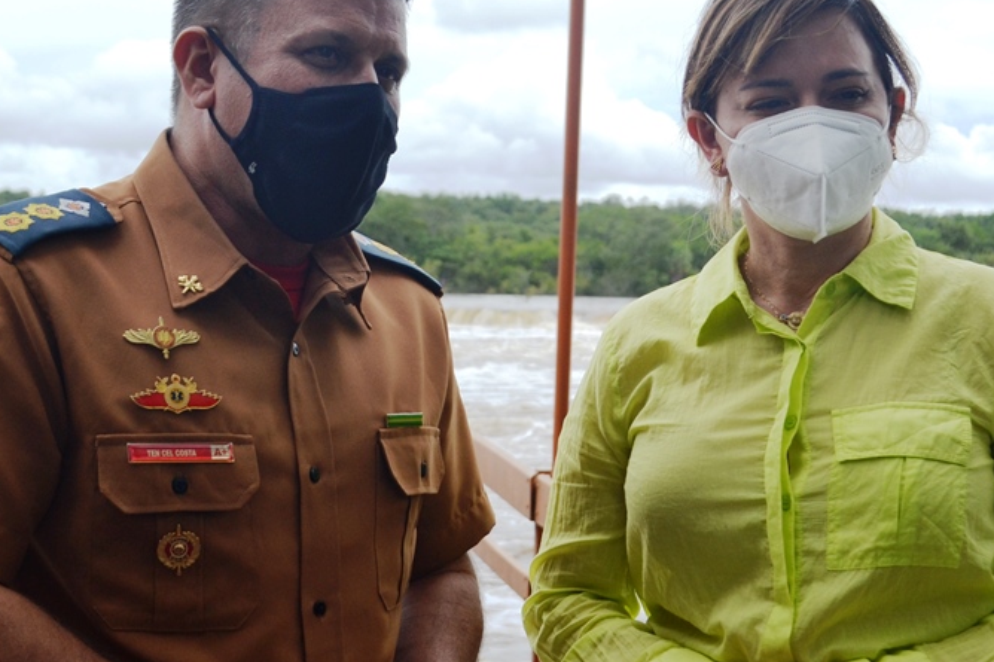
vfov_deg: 19.7
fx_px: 1905
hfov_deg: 29.2
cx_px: 479
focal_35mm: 69
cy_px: 301
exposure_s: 1/1250
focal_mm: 30
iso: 400
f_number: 5.6
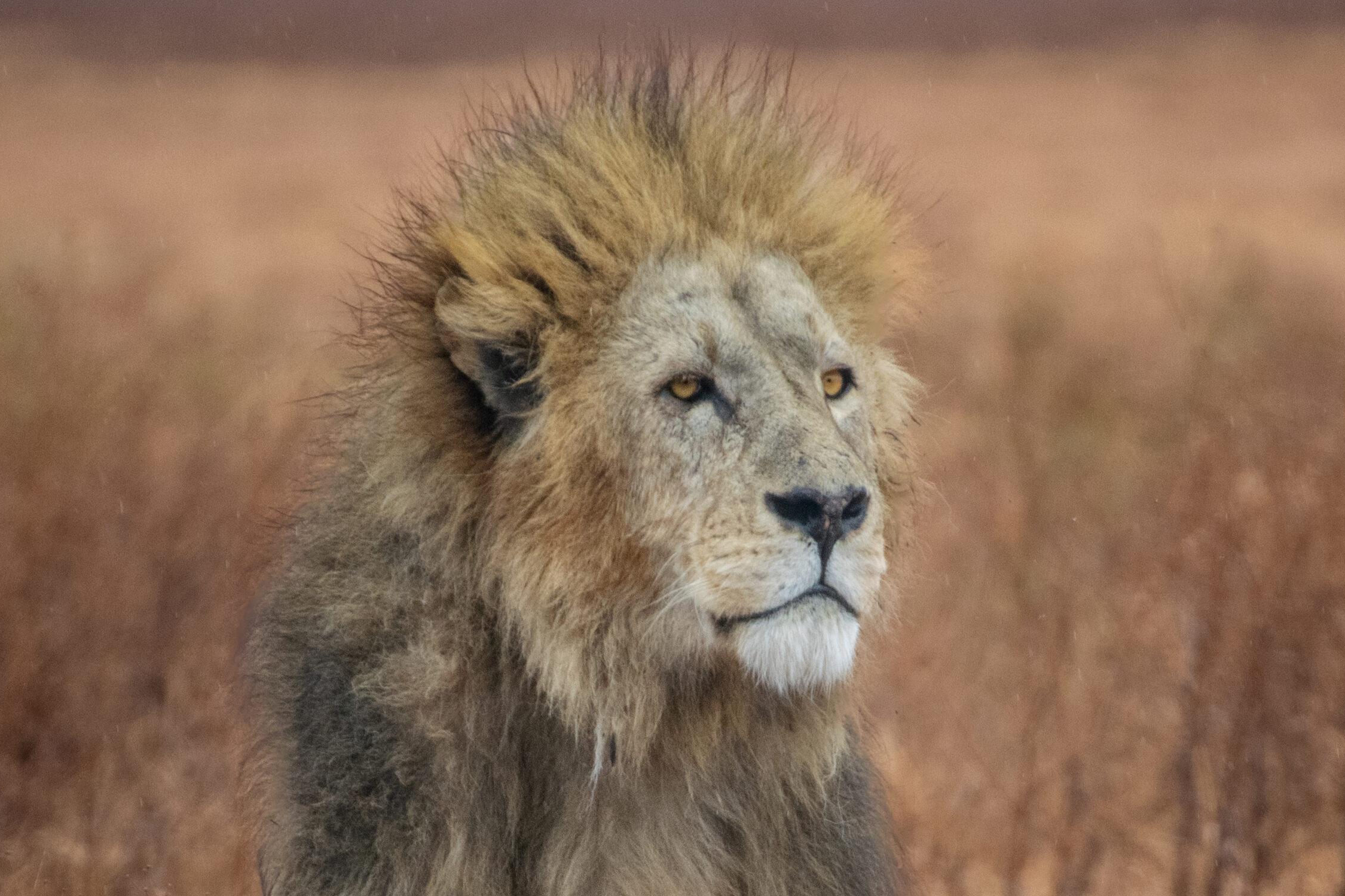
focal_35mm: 512
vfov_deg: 2.7
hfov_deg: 4.0
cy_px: 498
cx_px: 655
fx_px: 19127
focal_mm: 300
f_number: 5.6
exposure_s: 1/500
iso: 400
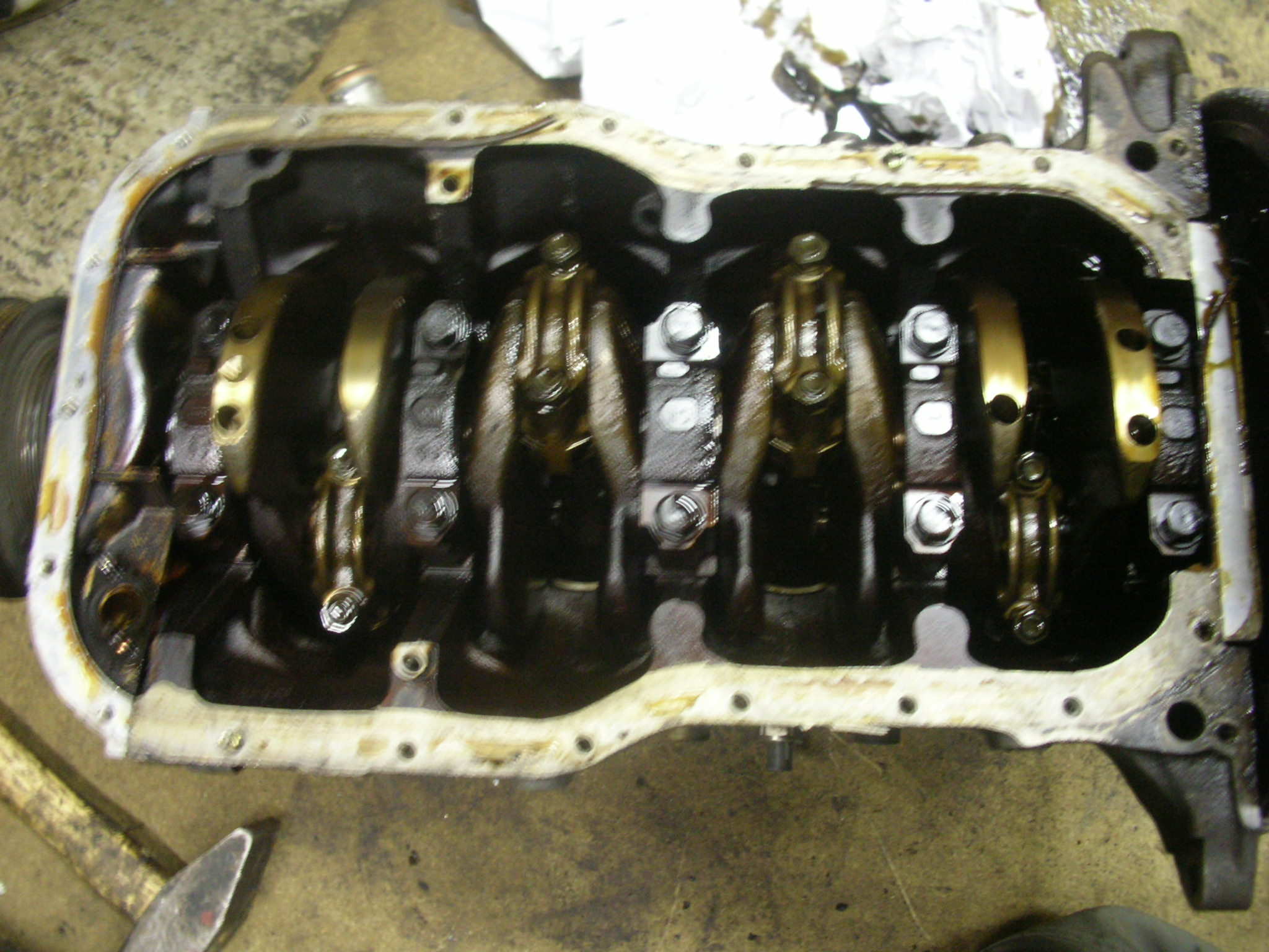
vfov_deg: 40.7
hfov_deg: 52.6
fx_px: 1283
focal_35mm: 35
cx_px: 634
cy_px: 476
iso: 200
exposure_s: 1/3
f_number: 3
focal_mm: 5.8
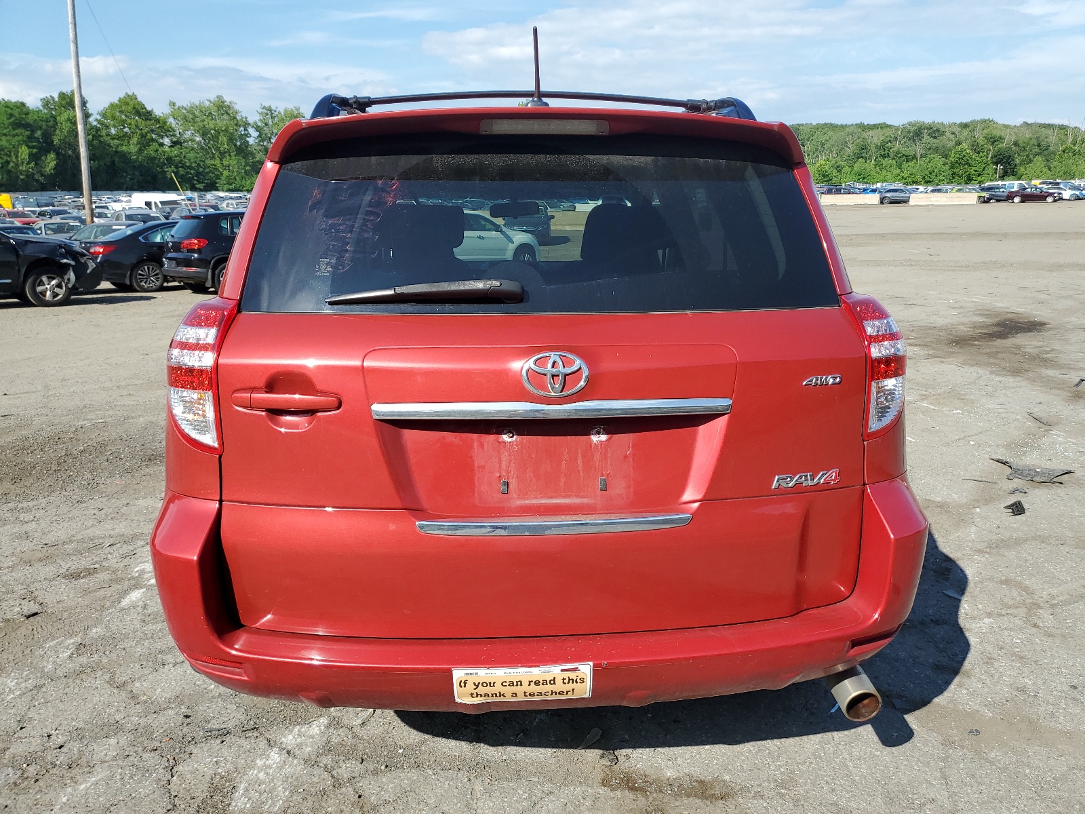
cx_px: 542
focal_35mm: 26
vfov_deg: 53.1
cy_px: 407
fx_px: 815
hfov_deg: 67.3
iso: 50
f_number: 1.5
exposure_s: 1/2000
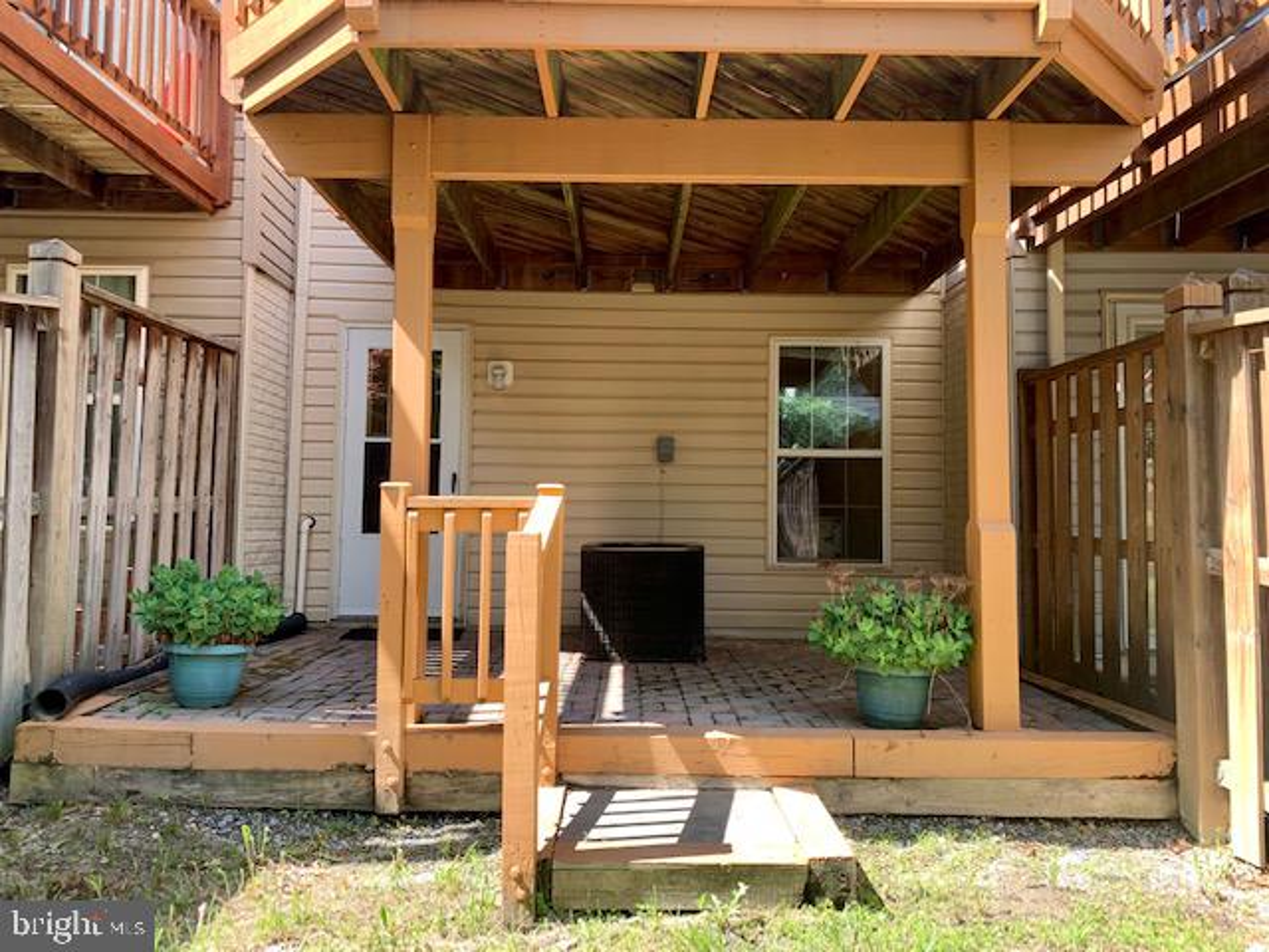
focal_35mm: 26
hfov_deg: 67.3
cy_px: 476
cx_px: 634
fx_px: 953
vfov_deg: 53.1
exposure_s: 1/121
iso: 25
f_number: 1.8
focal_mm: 4.25
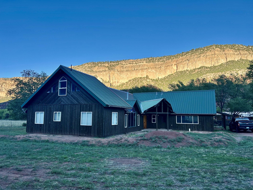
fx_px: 190
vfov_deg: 53.1
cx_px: 126
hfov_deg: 67.3
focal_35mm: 26
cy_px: 95
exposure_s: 1/1344
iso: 50
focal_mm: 5.7
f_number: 1.5
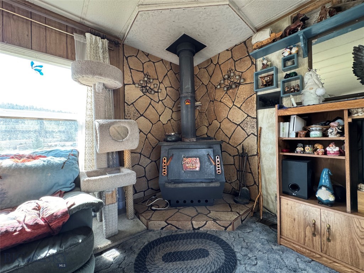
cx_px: 182
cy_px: 136
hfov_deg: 102.1
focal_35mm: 14
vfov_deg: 85.7
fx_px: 147
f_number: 2.2
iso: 320
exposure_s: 1/79
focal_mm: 2.22
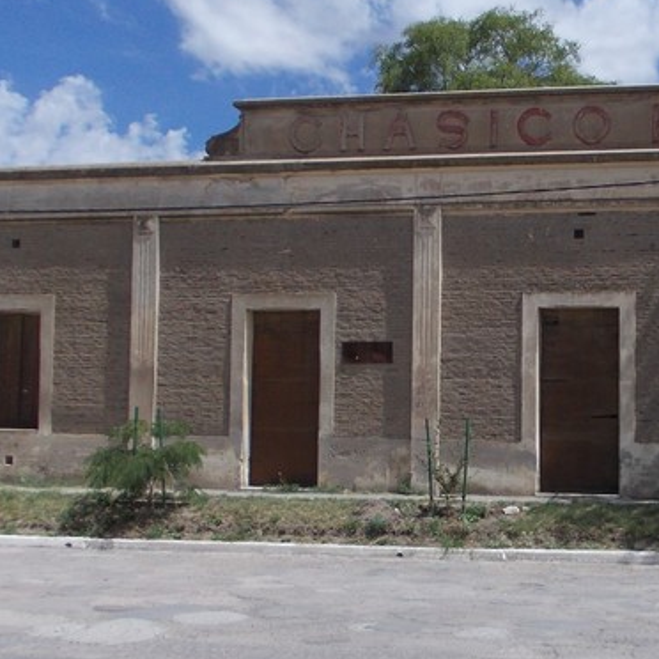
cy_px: 376
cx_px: 562
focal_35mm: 51
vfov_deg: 33.3
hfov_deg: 32.1
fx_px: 1098
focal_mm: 4
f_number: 5.4
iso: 80
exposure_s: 1/640
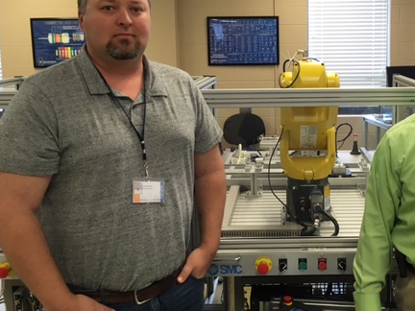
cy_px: 103
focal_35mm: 43
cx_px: 289
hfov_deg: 43.0
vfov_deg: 33.3
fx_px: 516
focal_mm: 4.15
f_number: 2.2
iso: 64
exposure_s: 1/30
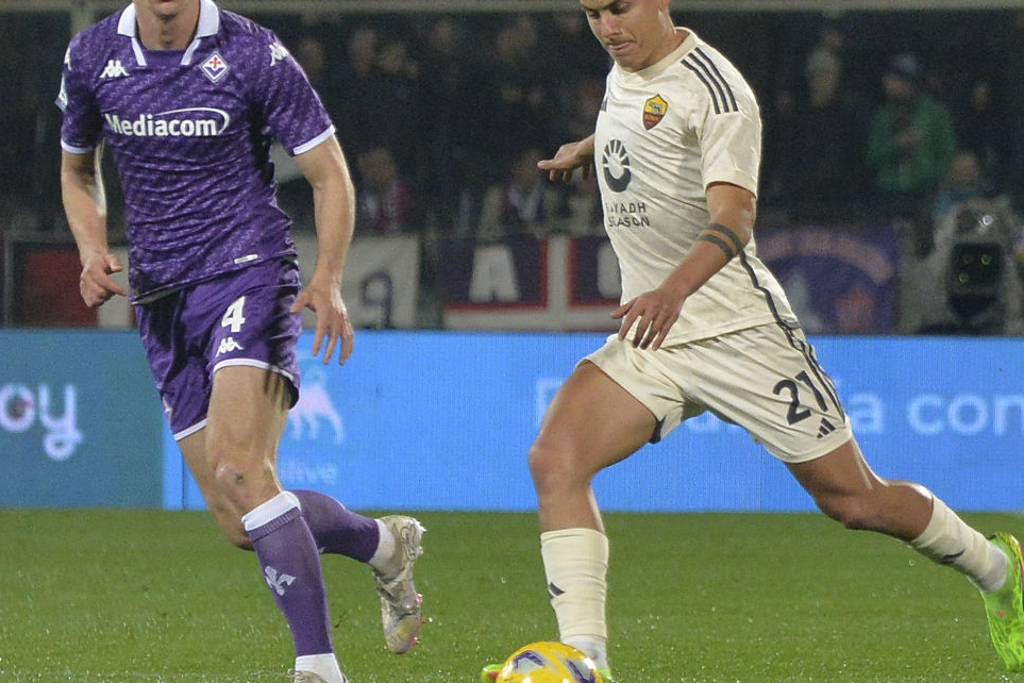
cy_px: 318
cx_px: 458
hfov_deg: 6.9
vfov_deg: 4.6
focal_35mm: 299
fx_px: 8504
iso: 3200
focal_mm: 240
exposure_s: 1/1000
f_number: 5.3
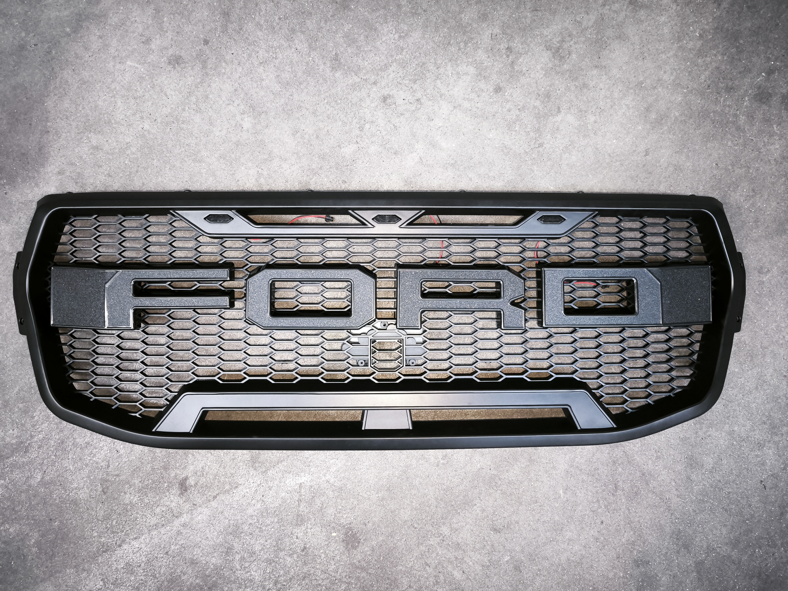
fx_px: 524
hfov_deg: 73.9
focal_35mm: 23
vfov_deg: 58.9
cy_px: 296
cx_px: 394
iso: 2000
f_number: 1.7
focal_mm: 5.35
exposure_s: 1/33.3
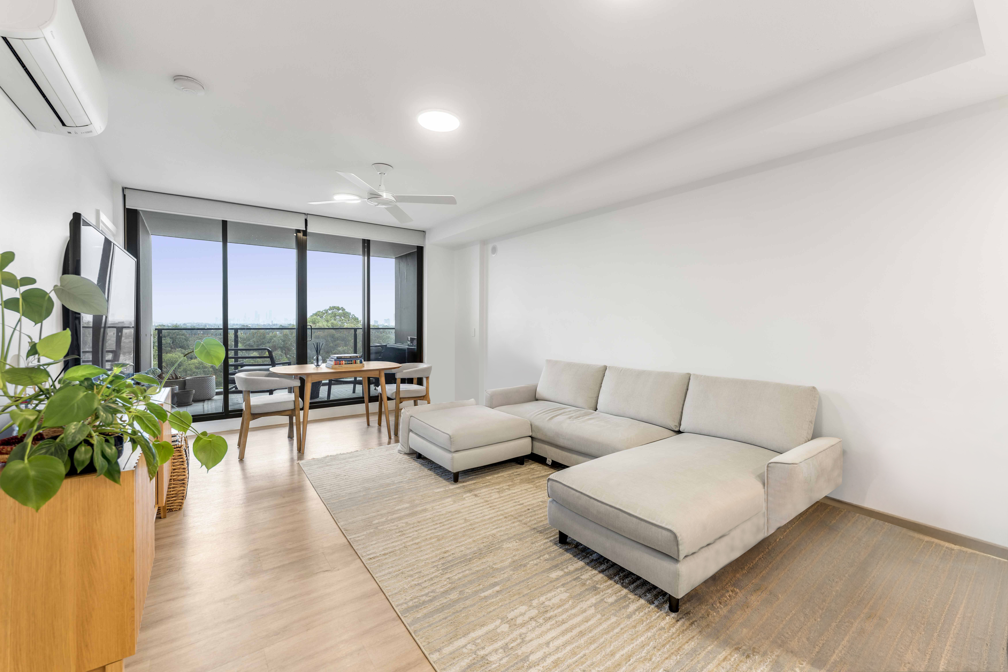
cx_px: 504
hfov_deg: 104.3
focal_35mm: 14
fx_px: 392
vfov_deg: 81.2
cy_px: 336
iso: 100
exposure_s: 1/5
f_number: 5
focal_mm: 14
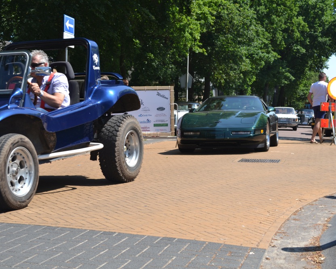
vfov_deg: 25.0
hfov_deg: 31.0
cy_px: 134
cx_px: 163
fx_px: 607
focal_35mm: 61
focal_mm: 36
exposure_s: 1/200
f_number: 7.1
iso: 100
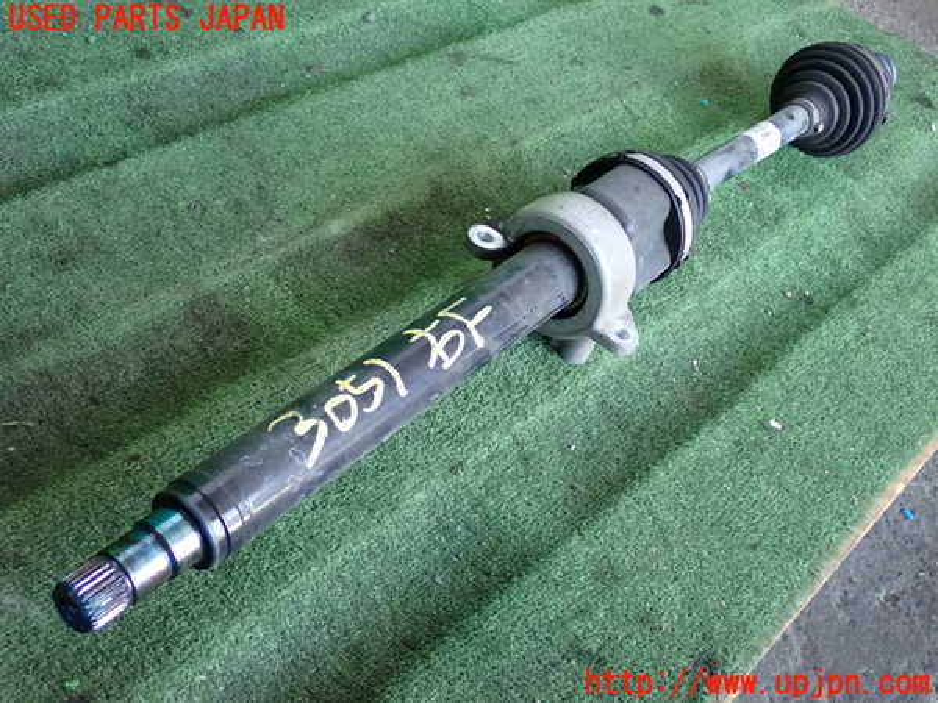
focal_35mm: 44
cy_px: 352
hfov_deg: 42.9
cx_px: 469
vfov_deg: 32.9
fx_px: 1192
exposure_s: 1/125
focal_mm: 7.84
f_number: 2.9
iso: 1250
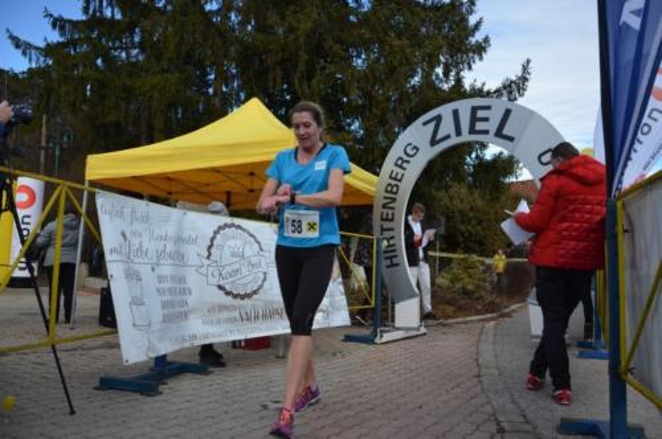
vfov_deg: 47.8
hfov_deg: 67.4
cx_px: 331
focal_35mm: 27
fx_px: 496
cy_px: 220
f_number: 4.8
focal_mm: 18
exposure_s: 1/1000
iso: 400
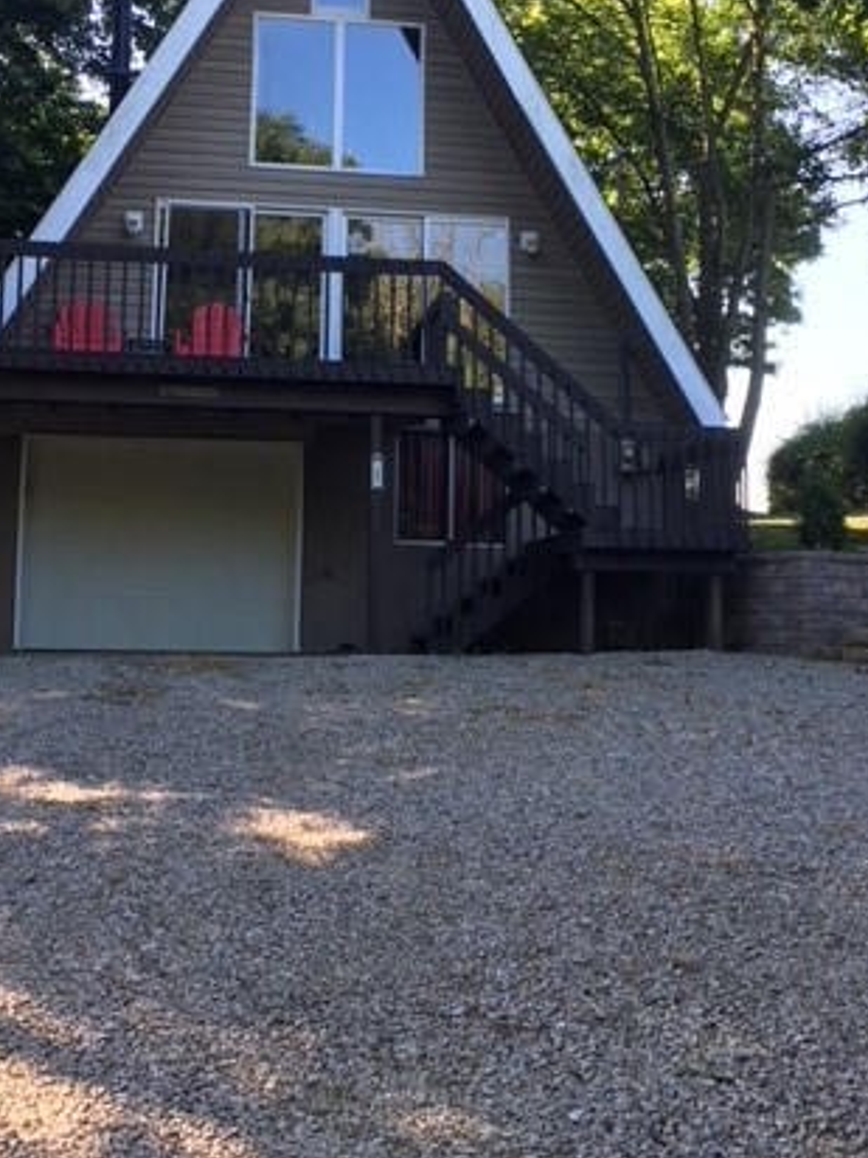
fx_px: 1505
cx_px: 393
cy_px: 419
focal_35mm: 45
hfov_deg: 32.2
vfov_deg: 41.7
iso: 25
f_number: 2.2
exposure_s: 1/172
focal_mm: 4.15
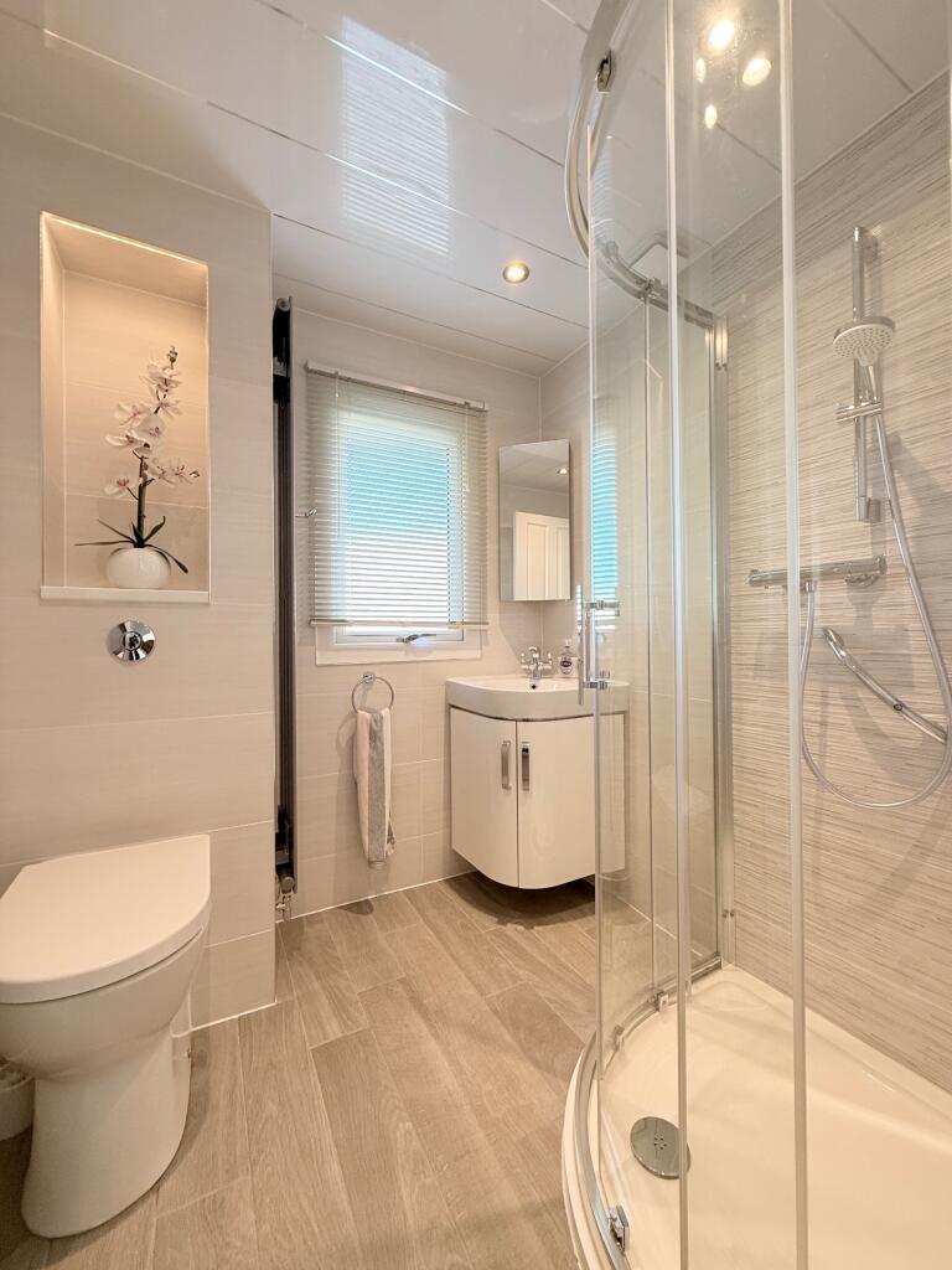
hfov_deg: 85.7
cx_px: 476
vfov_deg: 102.1
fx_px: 513
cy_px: 635
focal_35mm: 14
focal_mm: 2.22
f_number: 2.2
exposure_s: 1/100
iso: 125
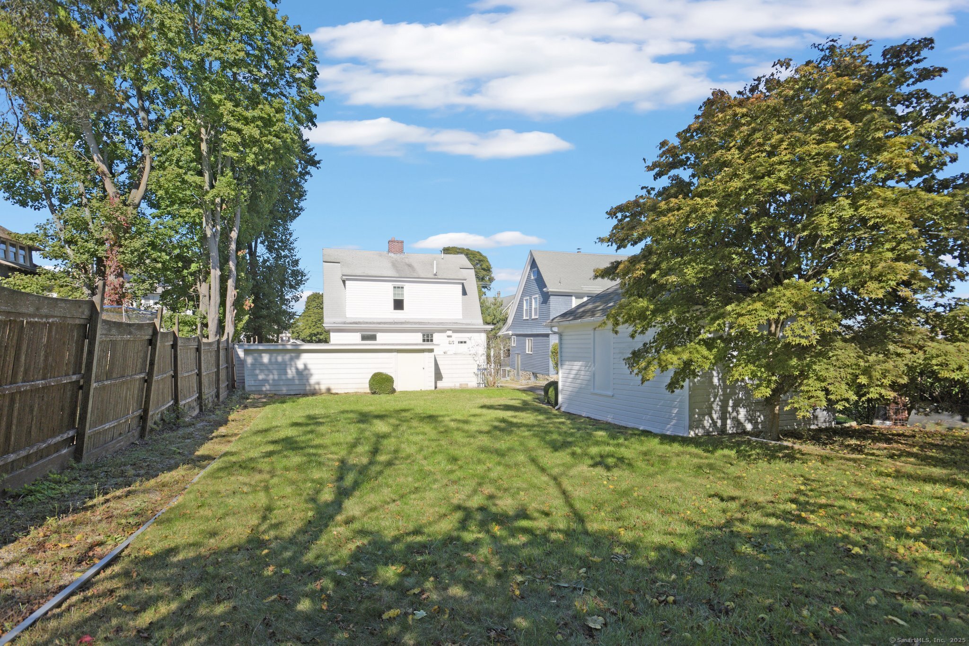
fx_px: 458
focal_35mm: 17
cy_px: 323
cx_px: 484
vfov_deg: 70.4
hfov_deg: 93.3
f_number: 11
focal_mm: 17
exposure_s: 1/800
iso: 400
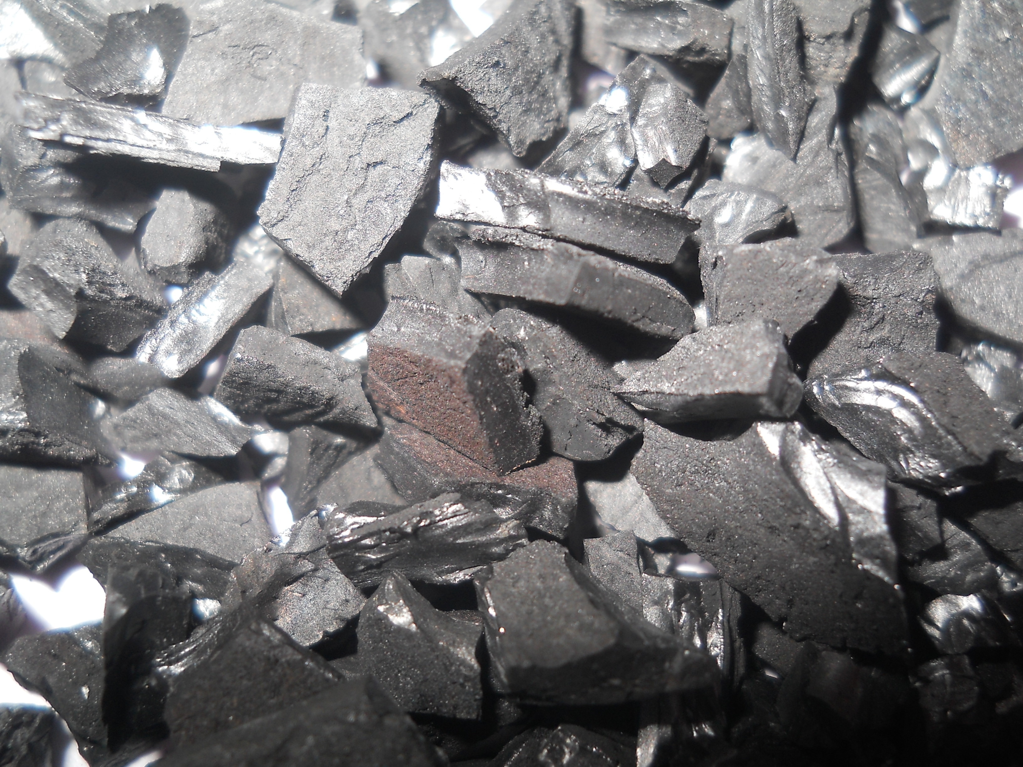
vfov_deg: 35.1
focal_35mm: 41
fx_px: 1212
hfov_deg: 45.8
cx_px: 512
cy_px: 384
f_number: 5.5
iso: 80
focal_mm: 6.72
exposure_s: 1/30
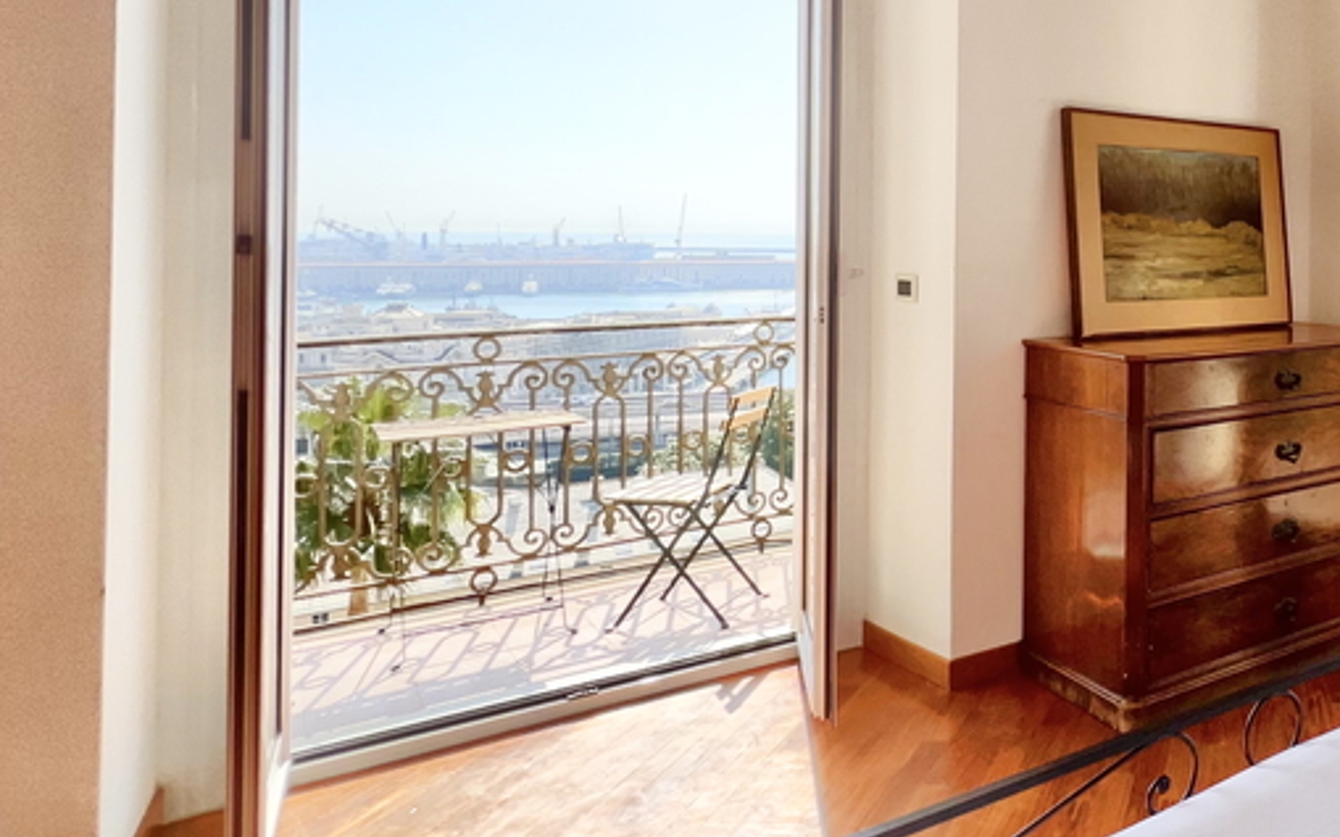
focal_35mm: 27
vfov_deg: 44.7
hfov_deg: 57.2
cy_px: 226
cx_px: 1244
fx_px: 986
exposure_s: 1/1946
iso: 40
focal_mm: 1.57
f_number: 1.8
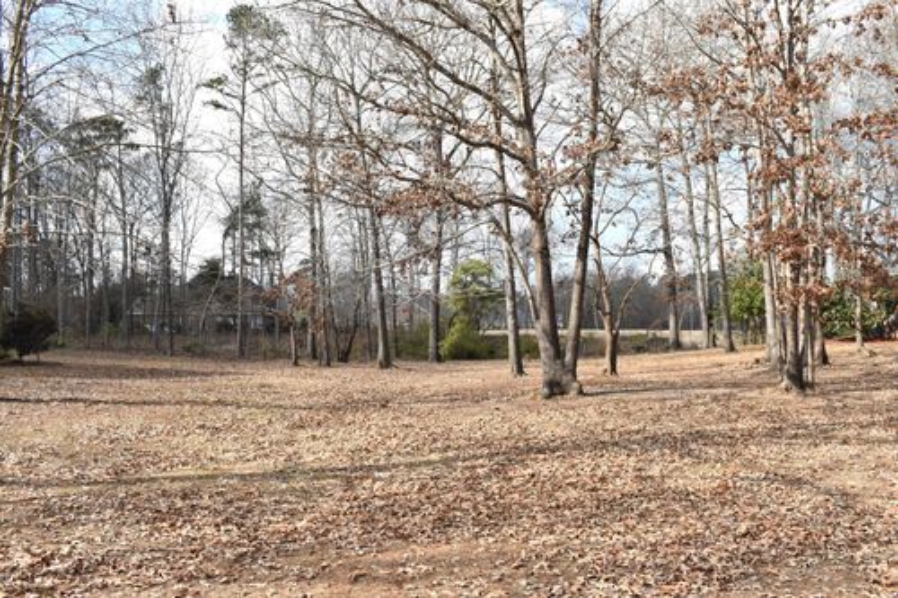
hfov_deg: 57.2
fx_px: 823
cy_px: 299
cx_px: 449
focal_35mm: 33
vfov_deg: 39.9
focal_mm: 22
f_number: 9
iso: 200
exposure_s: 1/320
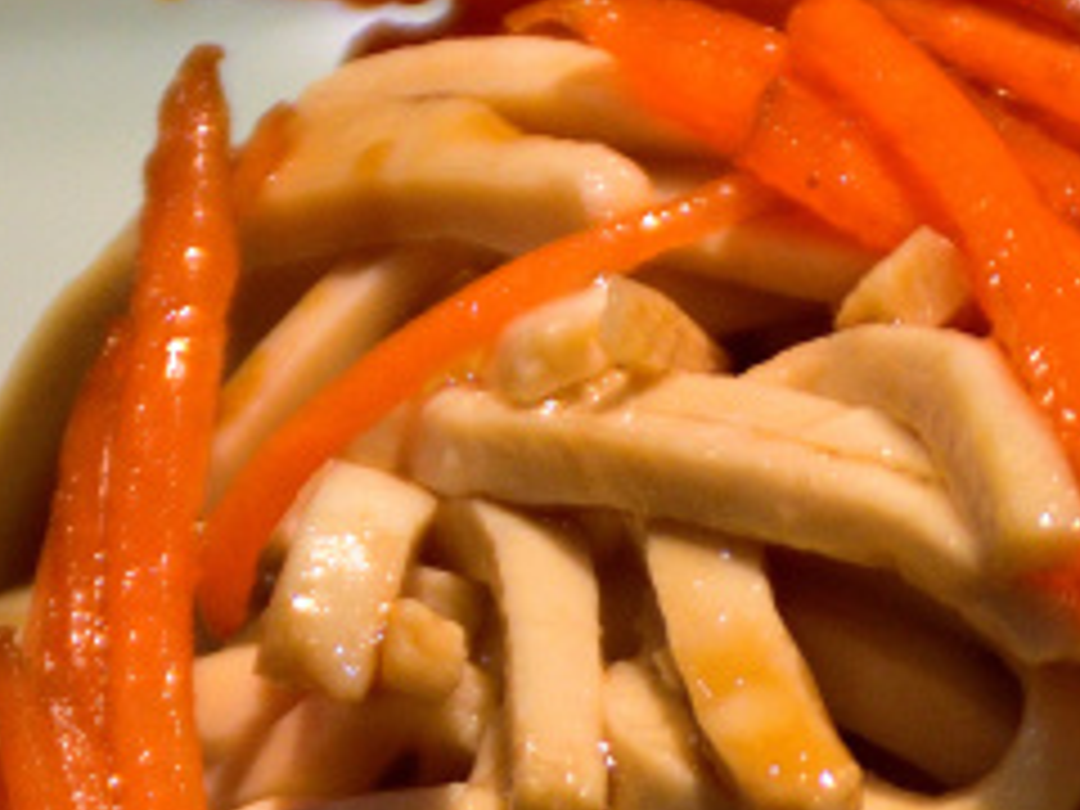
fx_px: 23631
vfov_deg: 2.0
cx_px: 1017
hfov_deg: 2.6
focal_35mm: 757
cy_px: 1557
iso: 220
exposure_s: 1/100
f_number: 5.6
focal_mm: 105
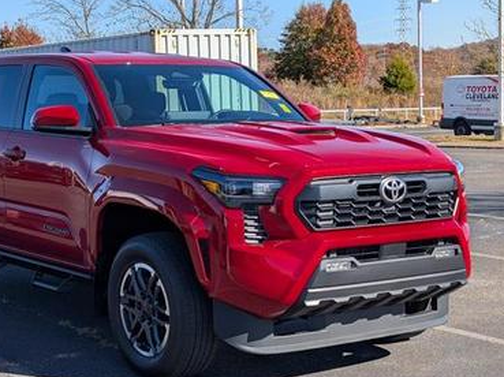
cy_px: 202
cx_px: 176
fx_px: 975
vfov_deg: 21.9
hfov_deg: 28.8
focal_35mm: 67
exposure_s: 1/1111
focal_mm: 6.9
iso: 20
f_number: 1.68
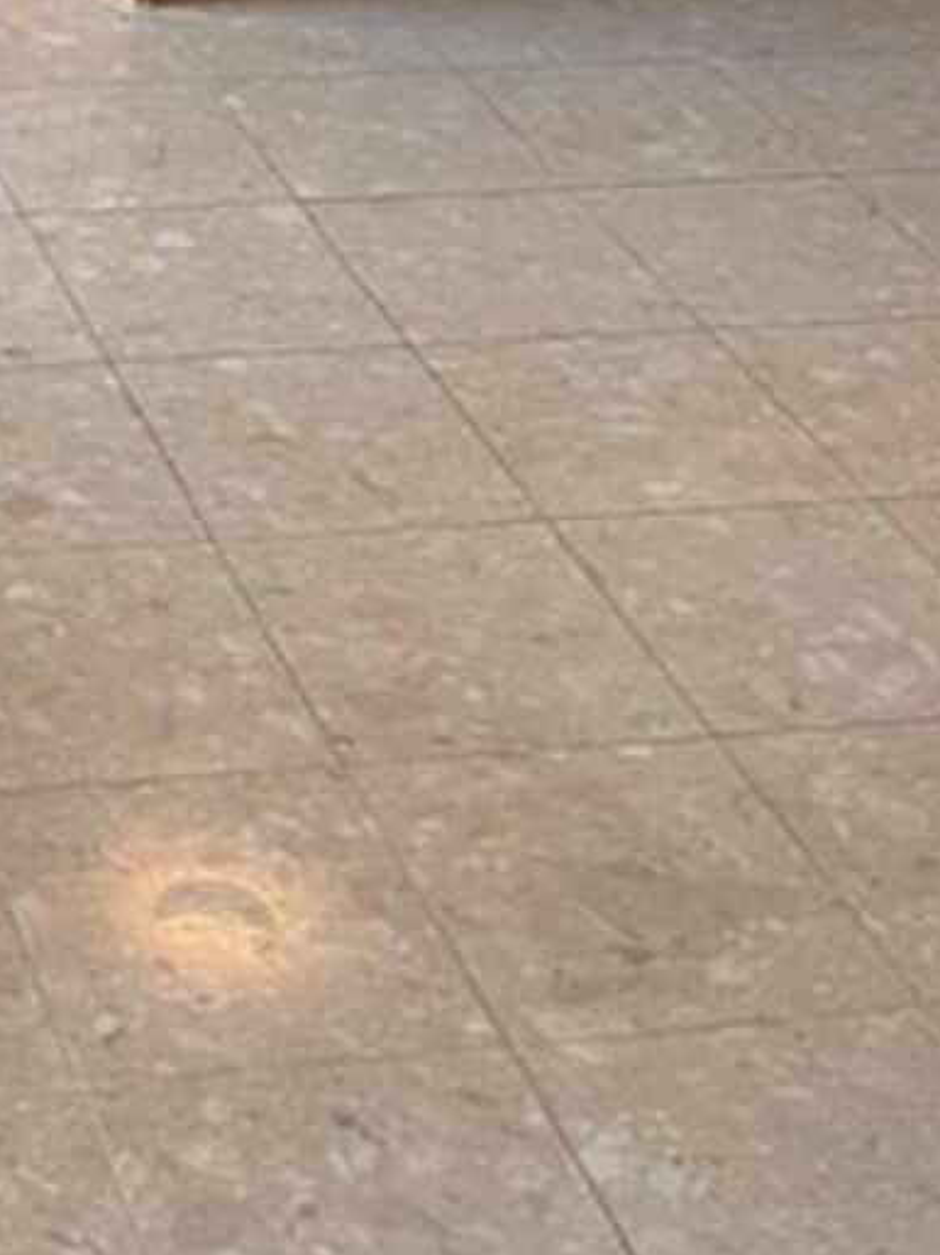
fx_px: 3008
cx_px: -457
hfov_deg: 16.3
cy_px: -623
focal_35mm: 83
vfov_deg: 20.3
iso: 100
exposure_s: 1/60
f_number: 1.6
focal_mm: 5.1
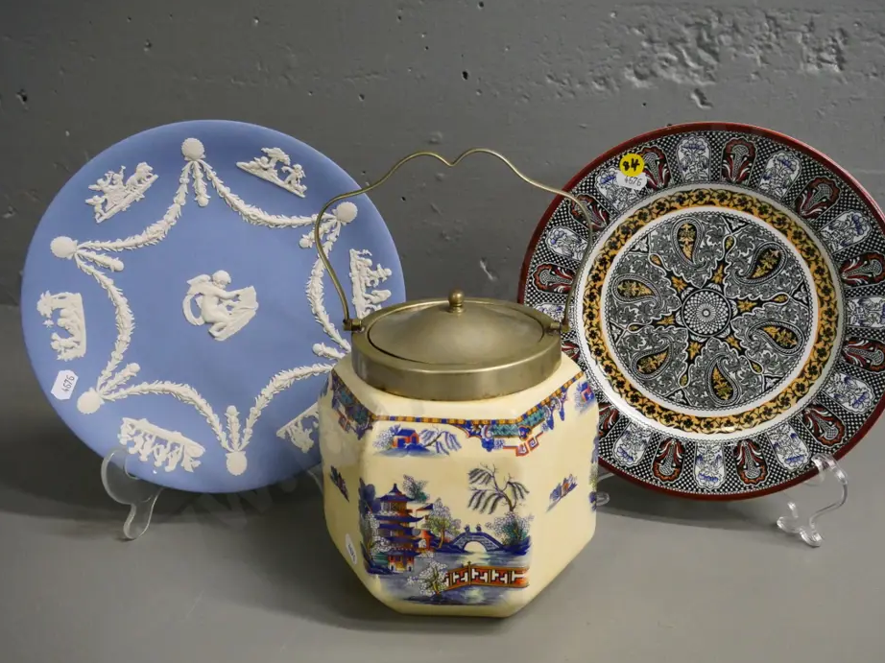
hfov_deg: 46.8
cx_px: 472
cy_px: 322
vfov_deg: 35.9
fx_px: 1022
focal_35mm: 40
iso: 3200
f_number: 5.6
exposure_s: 1/125
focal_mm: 18
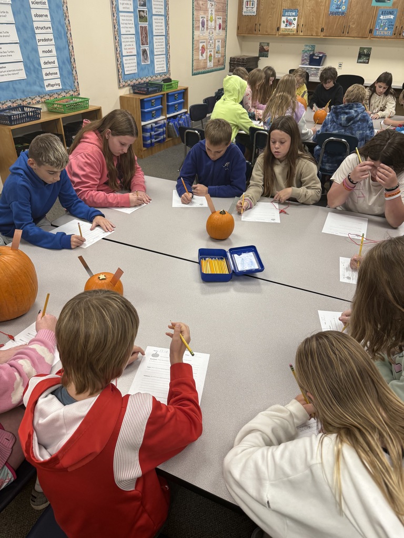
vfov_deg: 71.6
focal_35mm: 24
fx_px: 373
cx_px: 202
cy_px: 269
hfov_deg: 56.8
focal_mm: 6.76
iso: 125
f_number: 1.78
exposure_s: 1/60
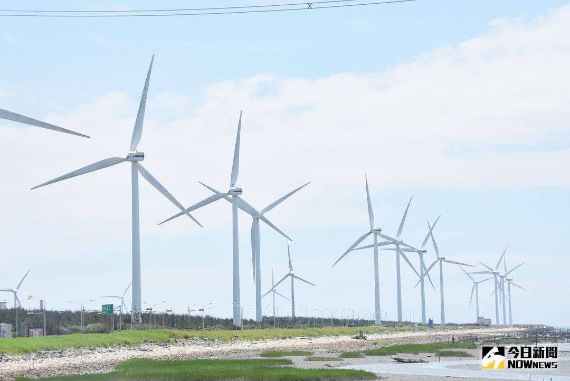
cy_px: 190
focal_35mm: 123
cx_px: 285
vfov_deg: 11.2
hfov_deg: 16.6
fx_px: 1949
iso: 3200
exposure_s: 1/2500
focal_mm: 82
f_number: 13
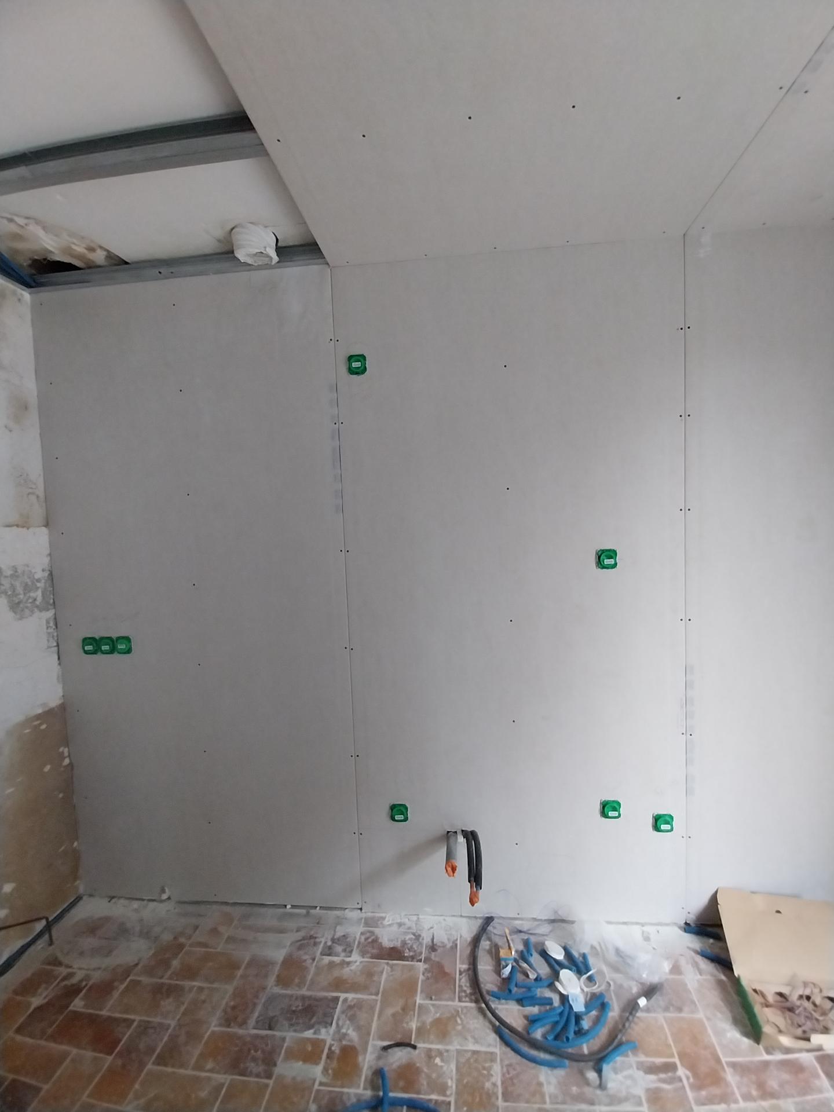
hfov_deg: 89.9
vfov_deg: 106.2
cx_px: 417
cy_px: 556
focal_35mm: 13
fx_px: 418
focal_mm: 1.13
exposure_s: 1/25
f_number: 2.2
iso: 252
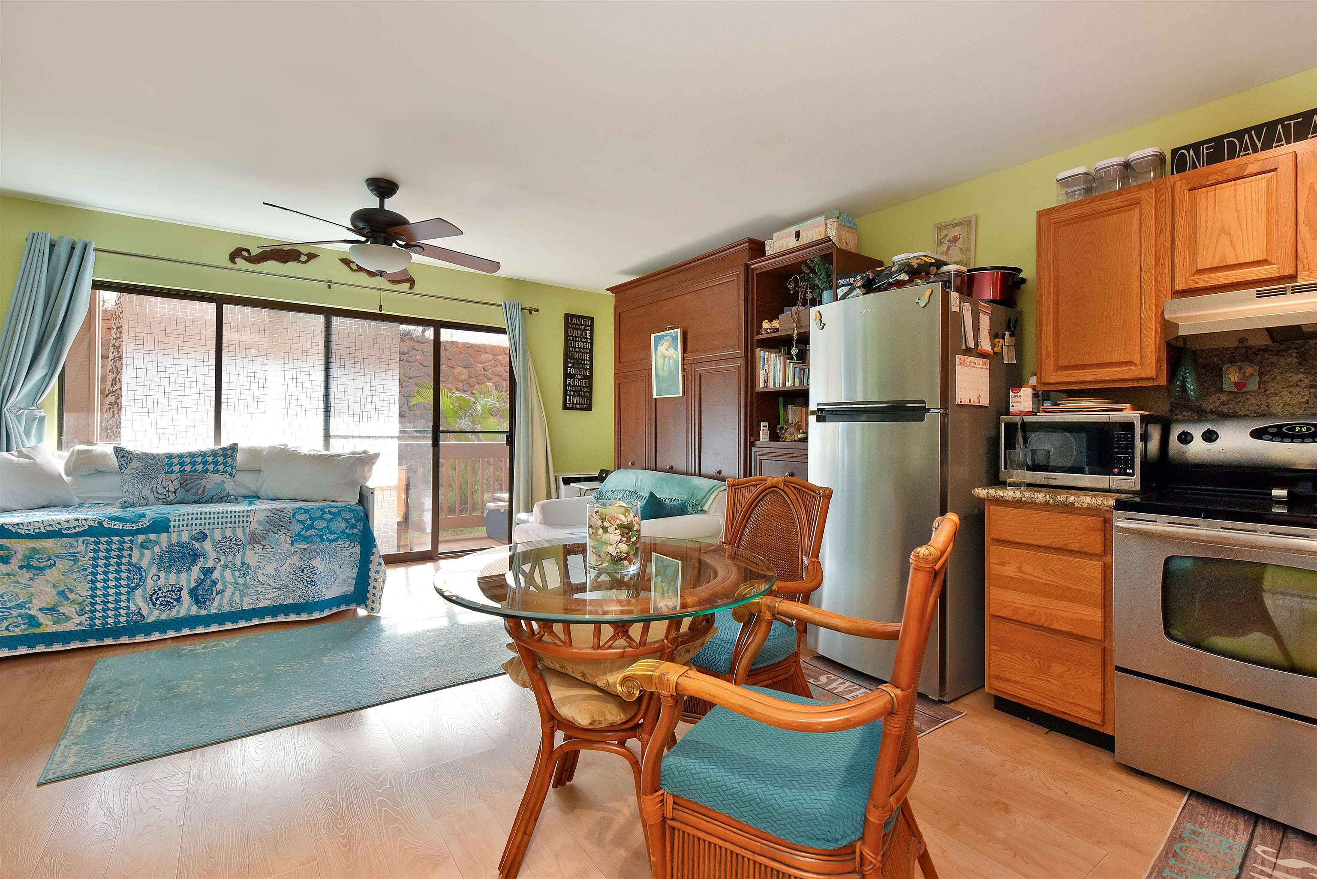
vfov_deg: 73.8
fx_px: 585
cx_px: 658
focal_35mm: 16
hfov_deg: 96.7
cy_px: 440
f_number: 16
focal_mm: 16
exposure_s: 1/60
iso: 2000
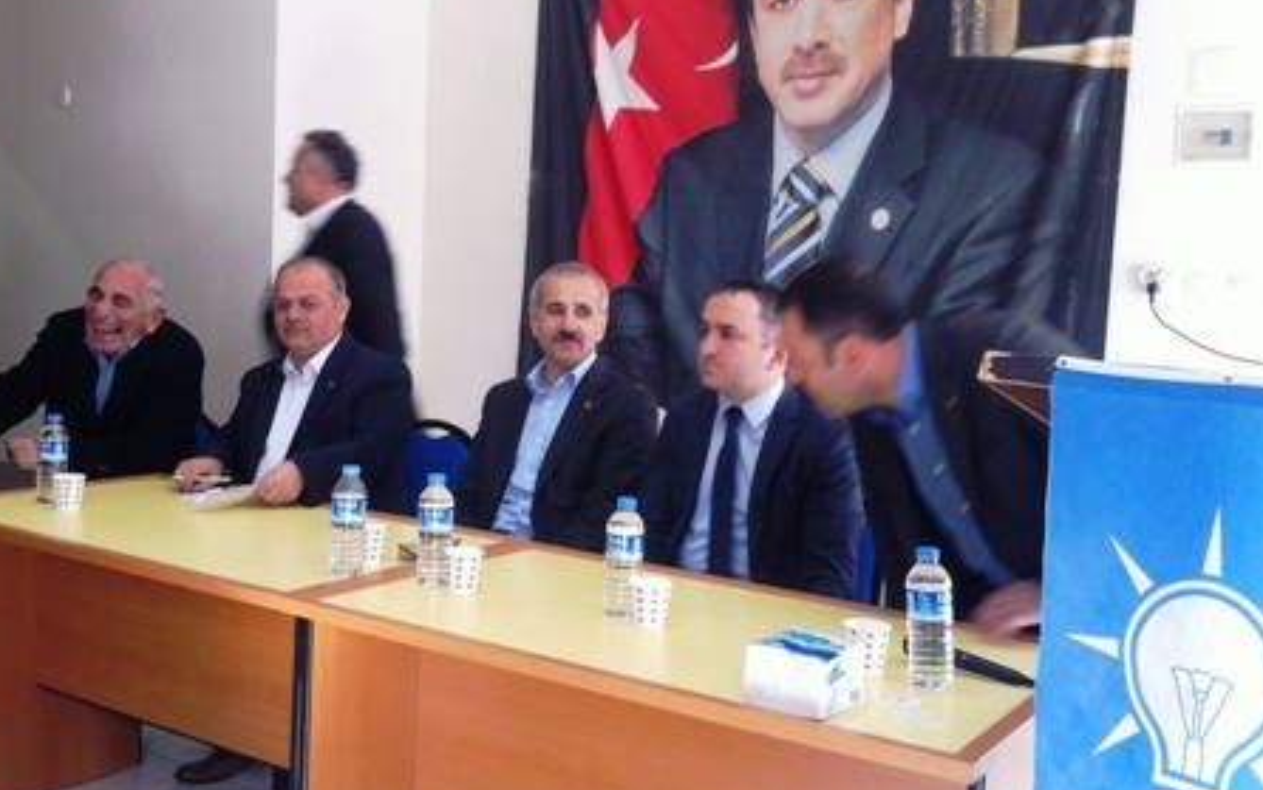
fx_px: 1480
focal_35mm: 43
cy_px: 333
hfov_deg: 46.1
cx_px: 566
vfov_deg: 29.8
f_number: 2.8
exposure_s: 1/24
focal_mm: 3.85
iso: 80
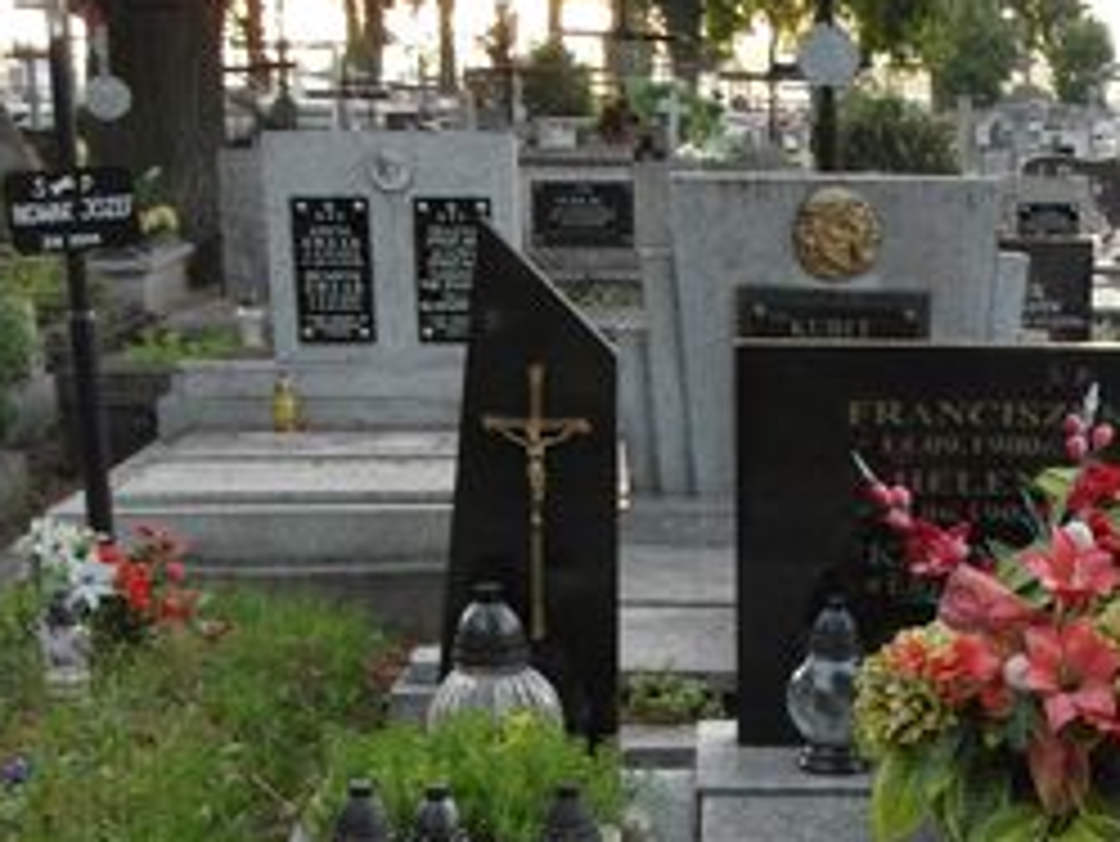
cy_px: 1067
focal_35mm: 77
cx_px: 850
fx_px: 2493
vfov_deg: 18.0
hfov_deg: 25.0
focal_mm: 6.5
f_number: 3.6
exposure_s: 1/60
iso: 100
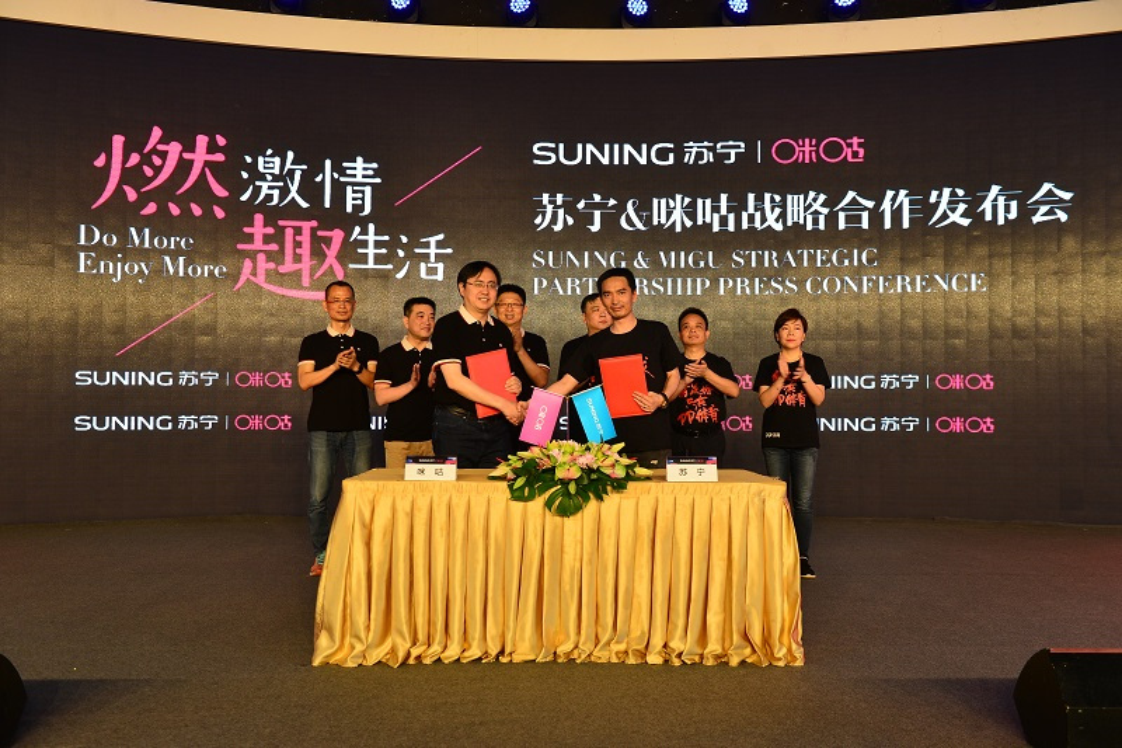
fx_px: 1091
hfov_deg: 54.4
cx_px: 561
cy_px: 374
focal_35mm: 35
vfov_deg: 37.8
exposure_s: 1/80
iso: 800
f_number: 4.5
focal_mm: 35
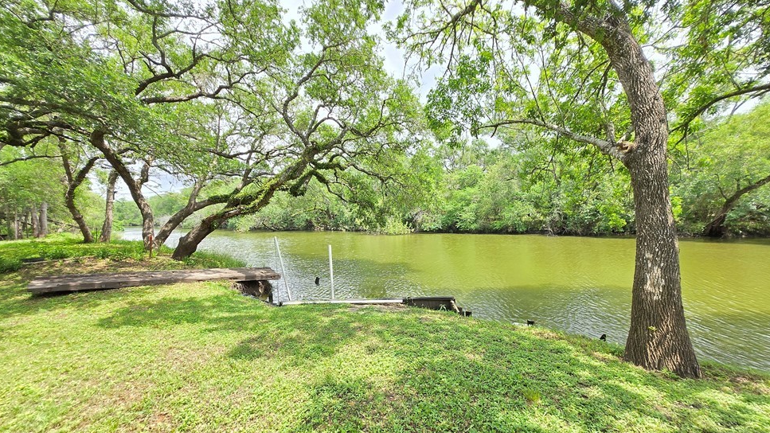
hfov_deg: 103.0
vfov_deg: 70.5
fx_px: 306
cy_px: 229
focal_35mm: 15
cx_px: 386
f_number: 2.2
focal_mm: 1.7
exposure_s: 1/719
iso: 50
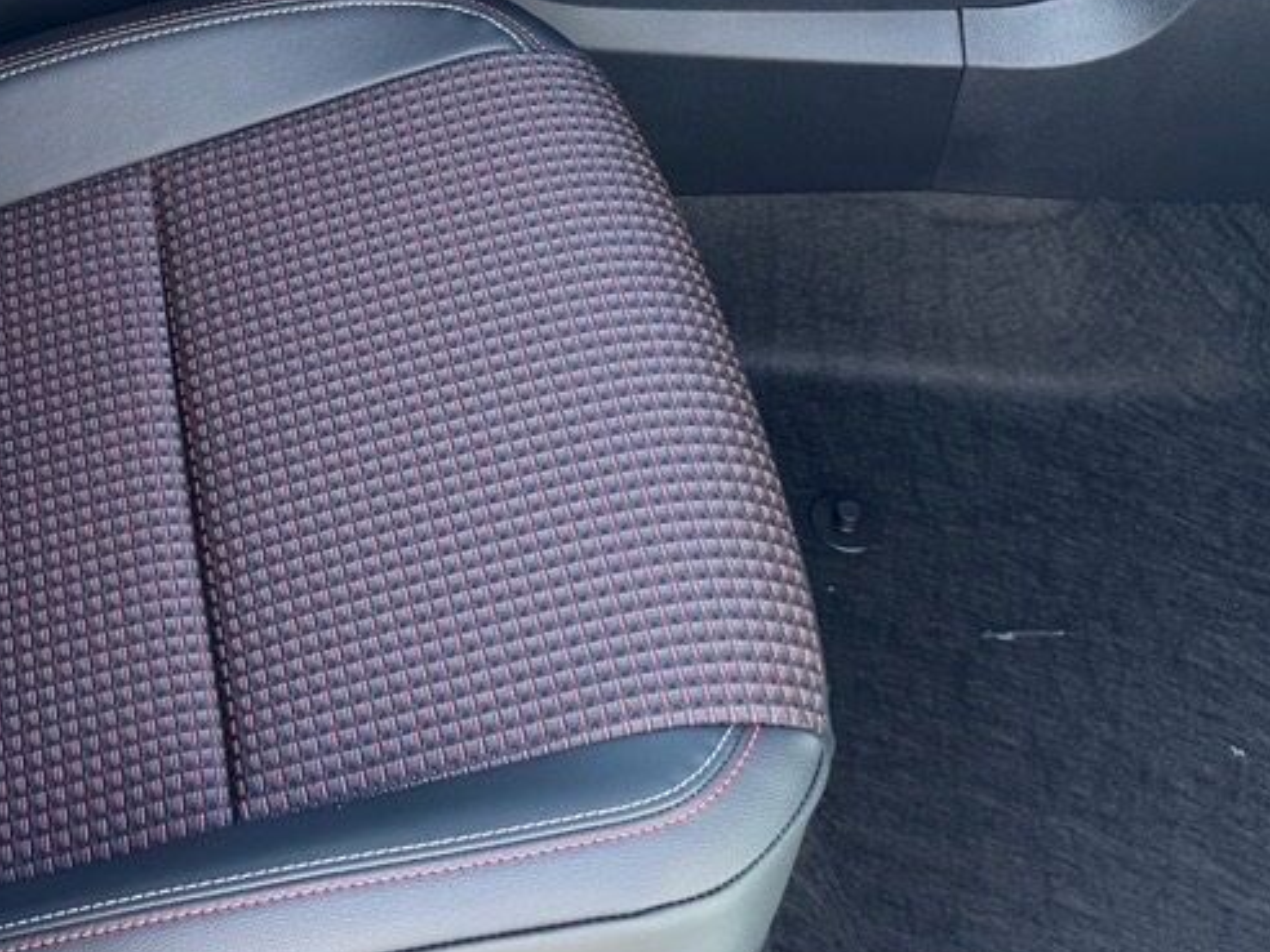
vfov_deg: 27.4
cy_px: 0
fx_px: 1834
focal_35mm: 50
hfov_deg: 38.2
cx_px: 620
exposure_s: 1/121
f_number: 1.78
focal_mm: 6.76
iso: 160
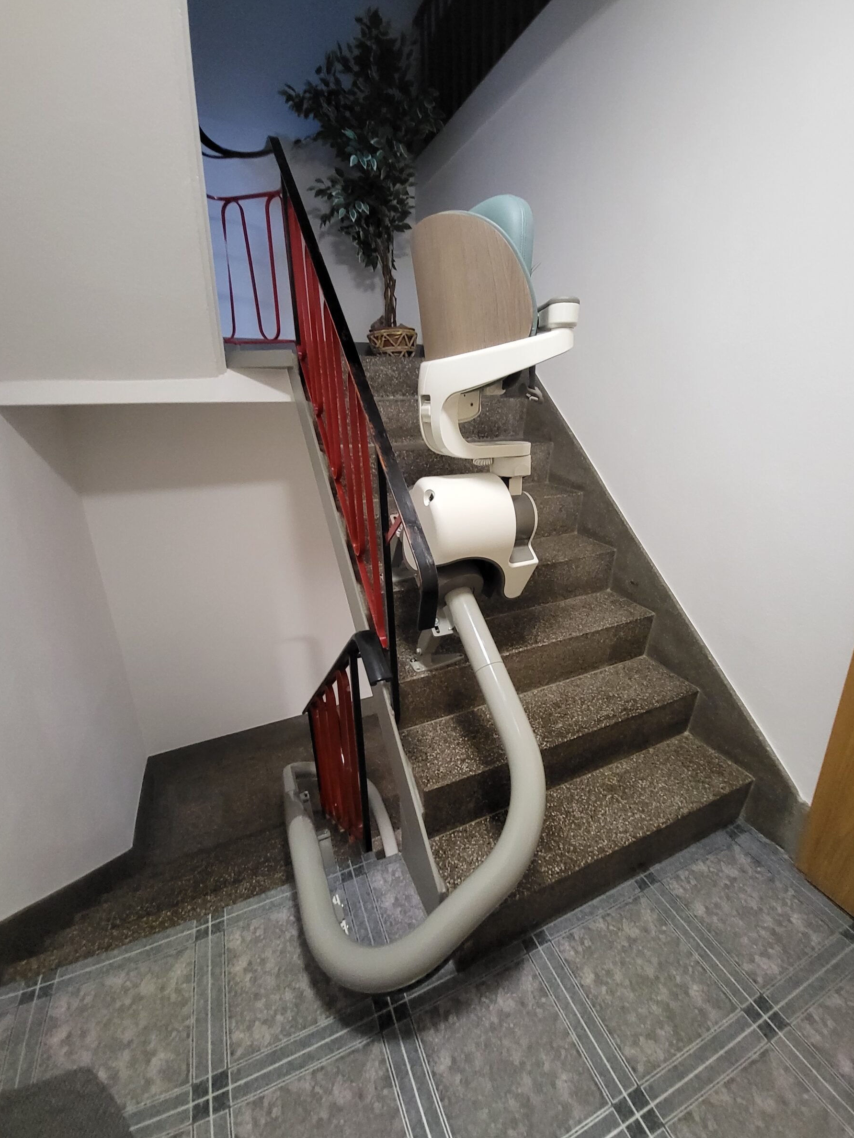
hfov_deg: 85.6
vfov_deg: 102.1
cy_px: 563
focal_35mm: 14
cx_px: 447
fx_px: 460
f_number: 2.2
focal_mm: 1.74
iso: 800
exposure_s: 1/33
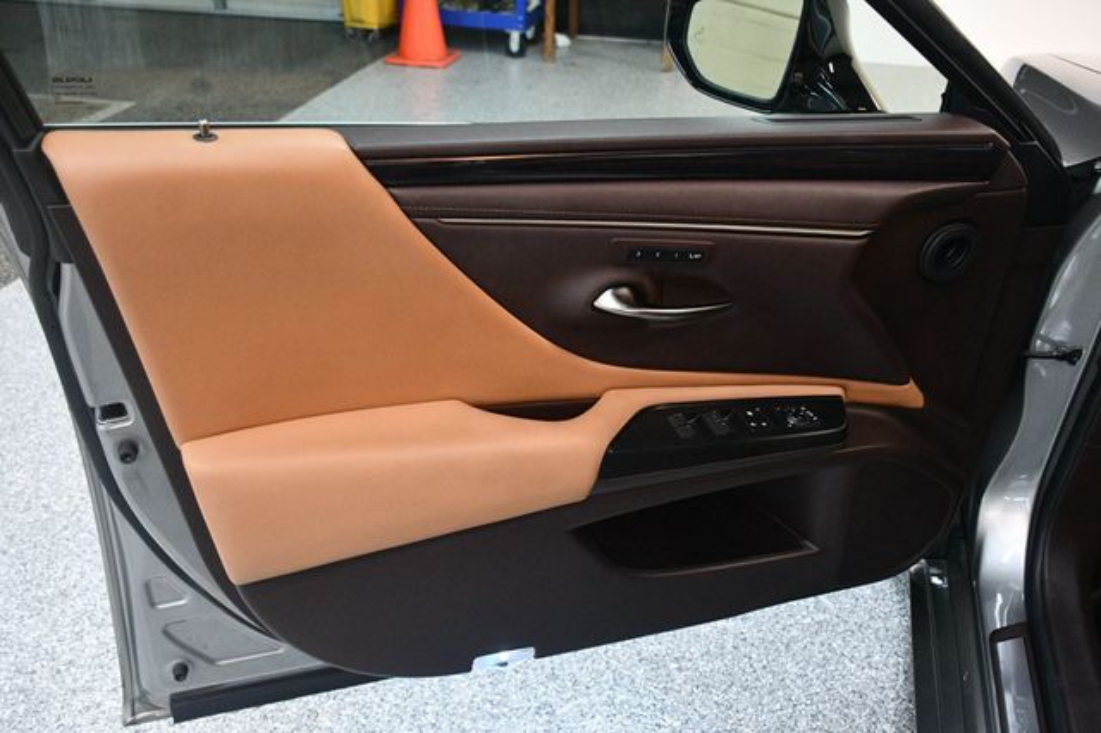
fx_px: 917
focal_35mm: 30
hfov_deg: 62.0
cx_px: 550
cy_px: 366
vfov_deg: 43.6
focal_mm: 20
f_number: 3.5
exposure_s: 1/100
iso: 3200
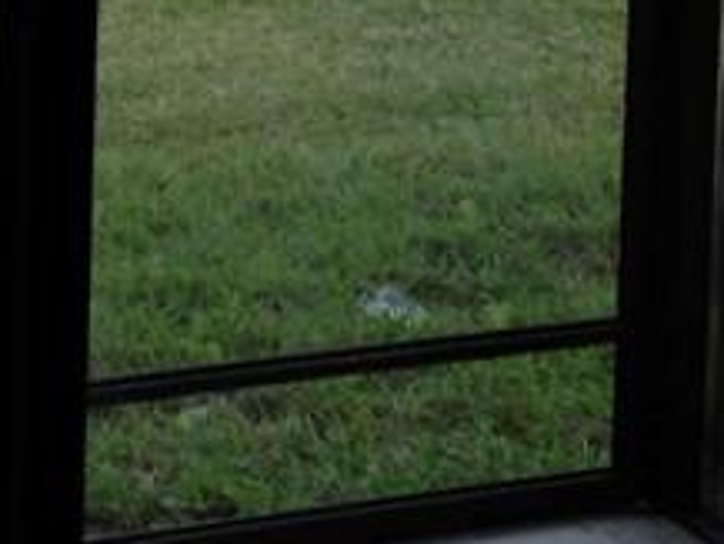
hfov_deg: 11.9
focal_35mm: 165
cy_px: -441
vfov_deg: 8.6
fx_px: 3453
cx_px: 207
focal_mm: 4.28
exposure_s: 1/40
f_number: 2.4
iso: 50
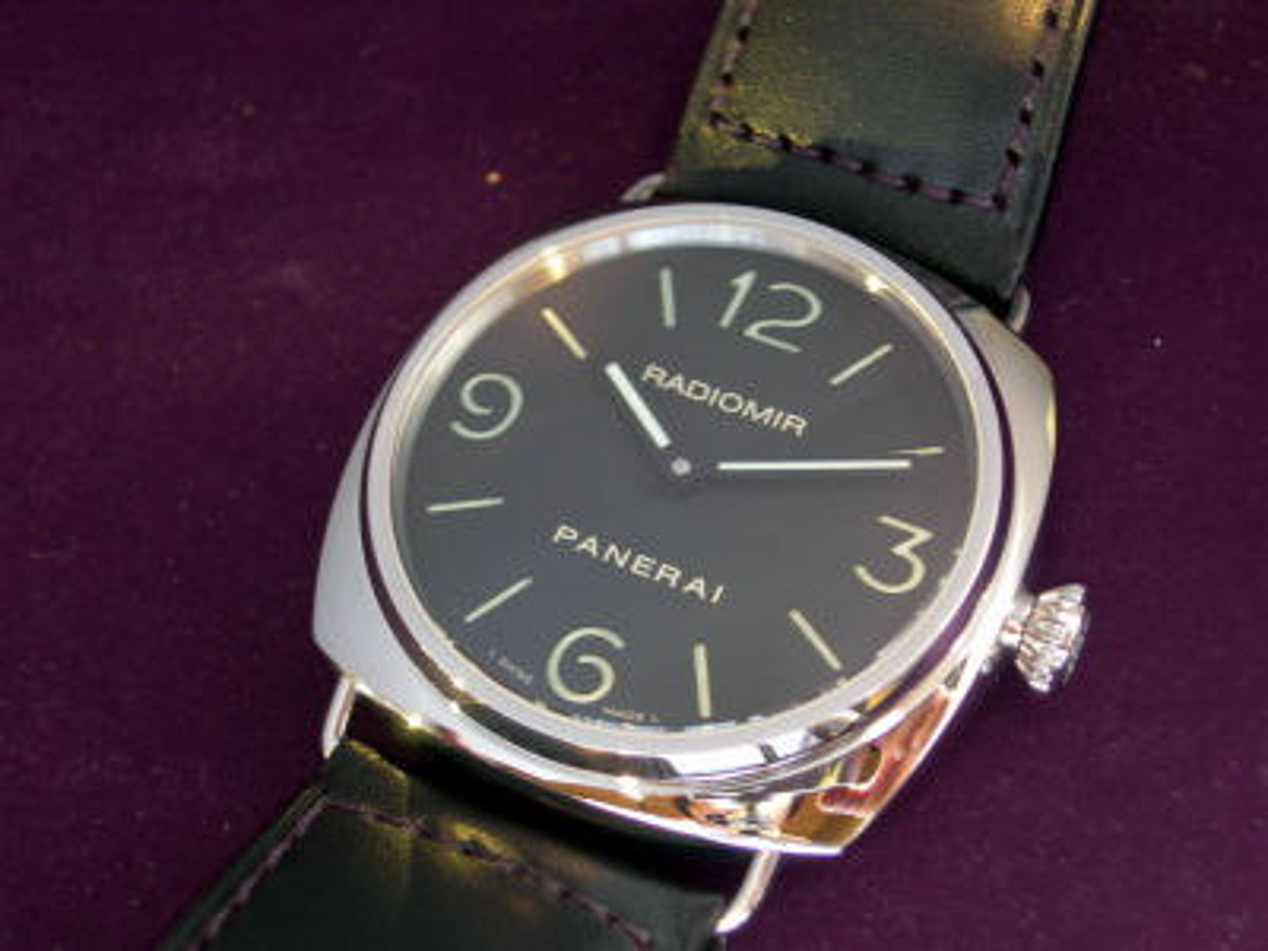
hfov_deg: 31.7
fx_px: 2234
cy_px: 476
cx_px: 634
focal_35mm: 61
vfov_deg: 24.0
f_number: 3.5
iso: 50
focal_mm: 12.7
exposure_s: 1/4.4
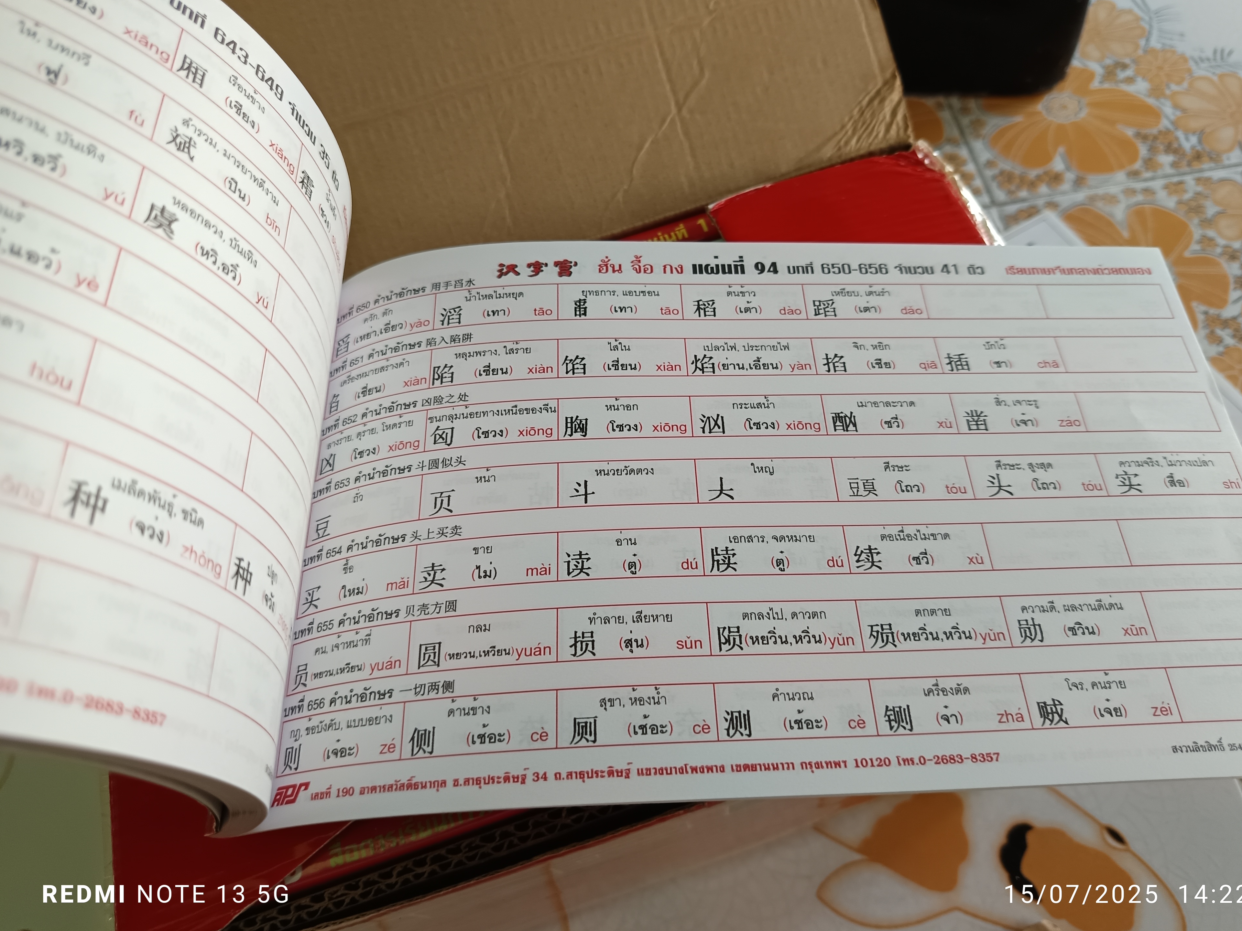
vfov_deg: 54.9
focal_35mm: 25
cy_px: 459
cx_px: 646
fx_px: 897
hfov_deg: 69.4
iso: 225
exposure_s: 1/50
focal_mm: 5.31
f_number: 1.7
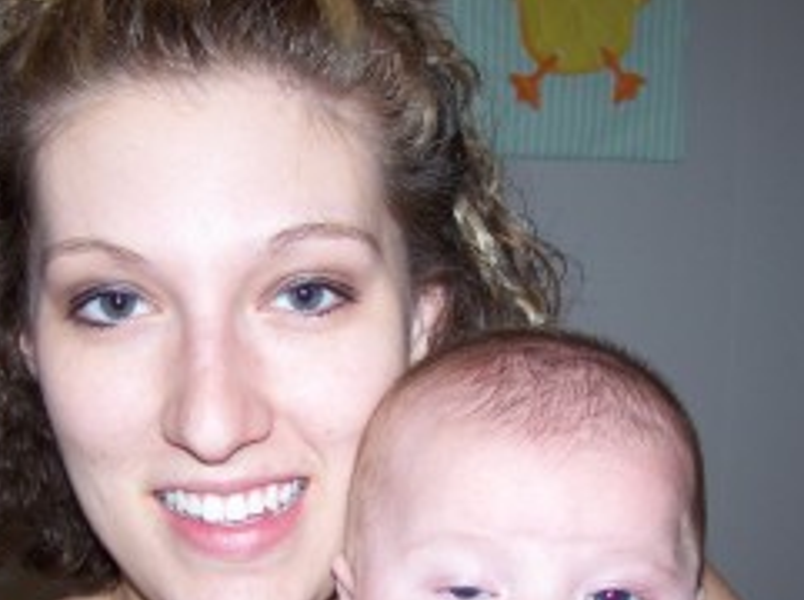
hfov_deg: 27.4
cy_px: 502
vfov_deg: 20.4
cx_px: 387
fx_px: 1647
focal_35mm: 71
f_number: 2.8
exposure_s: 1/60
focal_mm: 6.3
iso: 80
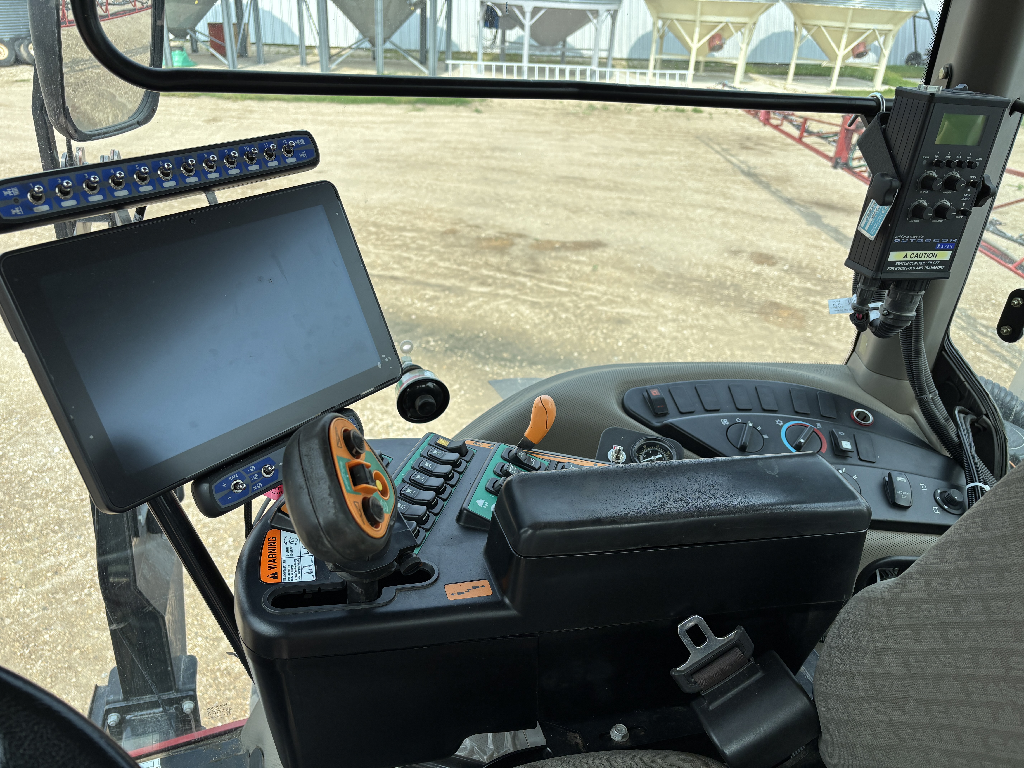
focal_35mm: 26
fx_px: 769
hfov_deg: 67.3
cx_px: 512
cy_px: 384
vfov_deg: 53.1
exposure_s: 1/1311
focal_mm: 5.96
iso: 50
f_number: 1.6
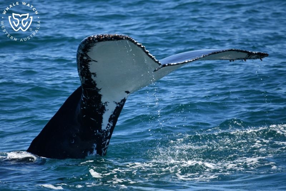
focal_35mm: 600
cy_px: 96
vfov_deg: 2.3
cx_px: 143
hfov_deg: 3.4
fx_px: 4765
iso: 1600
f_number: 6.3
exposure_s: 1/8000
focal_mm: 600
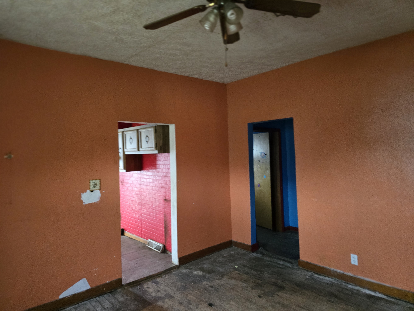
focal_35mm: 23
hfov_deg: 73.9
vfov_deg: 58.9
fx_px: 275
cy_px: 156
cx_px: 207
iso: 1000
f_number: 1.7
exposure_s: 1/60
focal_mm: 6.3
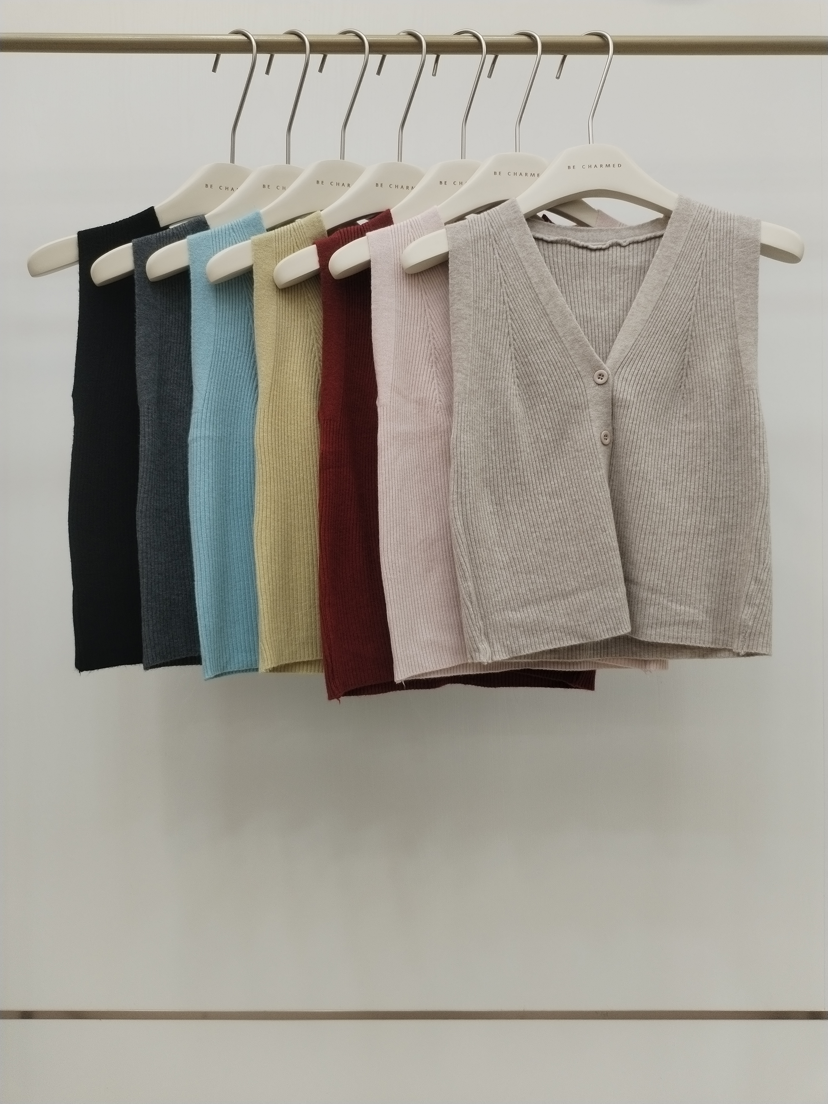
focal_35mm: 29
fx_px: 925
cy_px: 552
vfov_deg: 61.7
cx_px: 414
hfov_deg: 48.2
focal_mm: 4.75
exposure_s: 1/100
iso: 199
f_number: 1.8
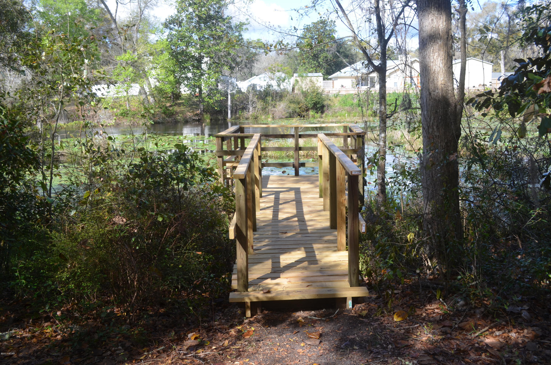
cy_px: 182
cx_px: 276
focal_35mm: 36
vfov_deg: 36.7
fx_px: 550
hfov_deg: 53.2
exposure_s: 1/200
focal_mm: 24
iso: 200
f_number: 7.1
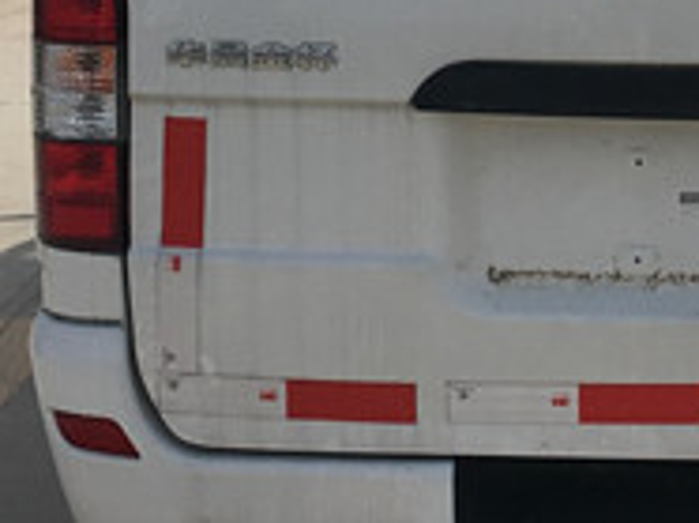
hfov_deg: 14.4
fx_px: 2723
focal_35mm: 135
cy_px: -58
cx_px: 665
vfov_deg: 10.8
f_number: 2.2
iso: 25
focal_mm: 4.15
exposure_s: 1/2024
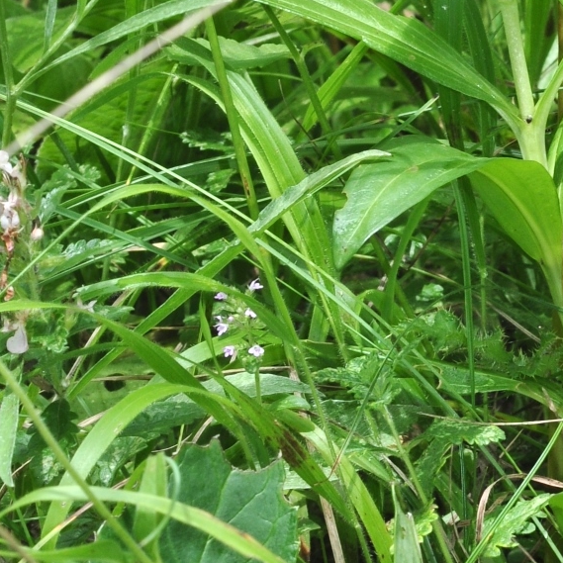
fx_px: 5299
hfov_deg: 6.1
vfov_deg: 6.1
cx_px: 480
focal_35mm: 288
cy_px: 25
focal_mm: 60
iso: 200
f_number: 11
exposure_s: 1/60
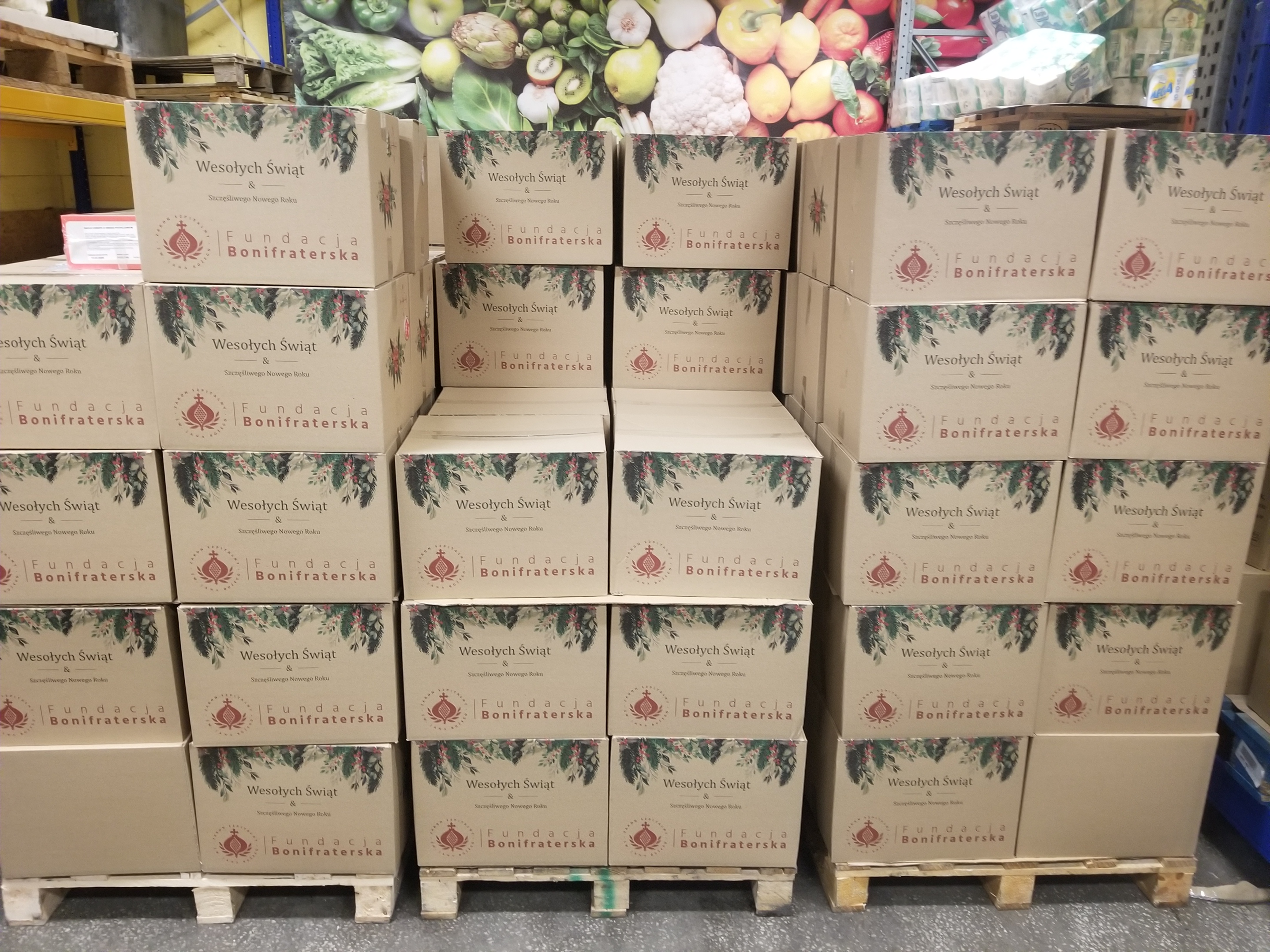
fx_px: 954
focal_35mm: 26
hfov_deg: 67.3
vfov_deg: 53.1
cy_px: 476
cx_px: 635
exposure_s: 1/14
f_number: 1.7
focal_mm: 4.25
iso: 250
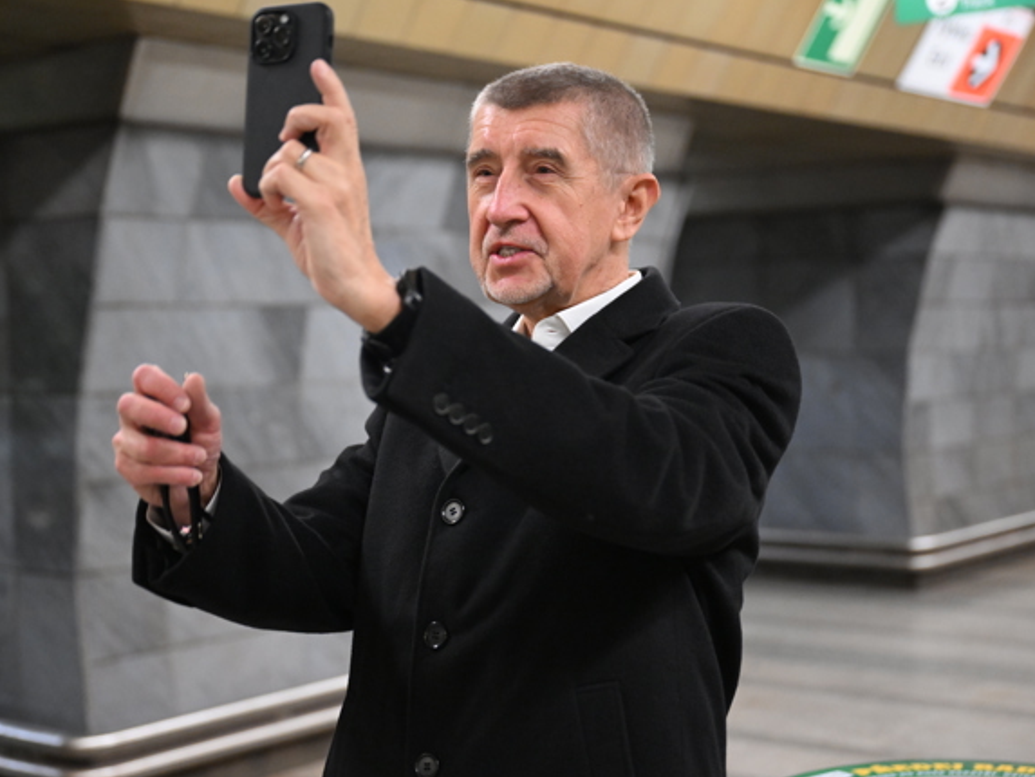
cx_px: 497
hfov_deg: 32.7
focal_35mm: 59
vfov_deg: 24.8
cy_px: 394
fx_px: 1764
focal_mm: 51
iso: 5000
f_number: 2.8
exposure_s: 1/200
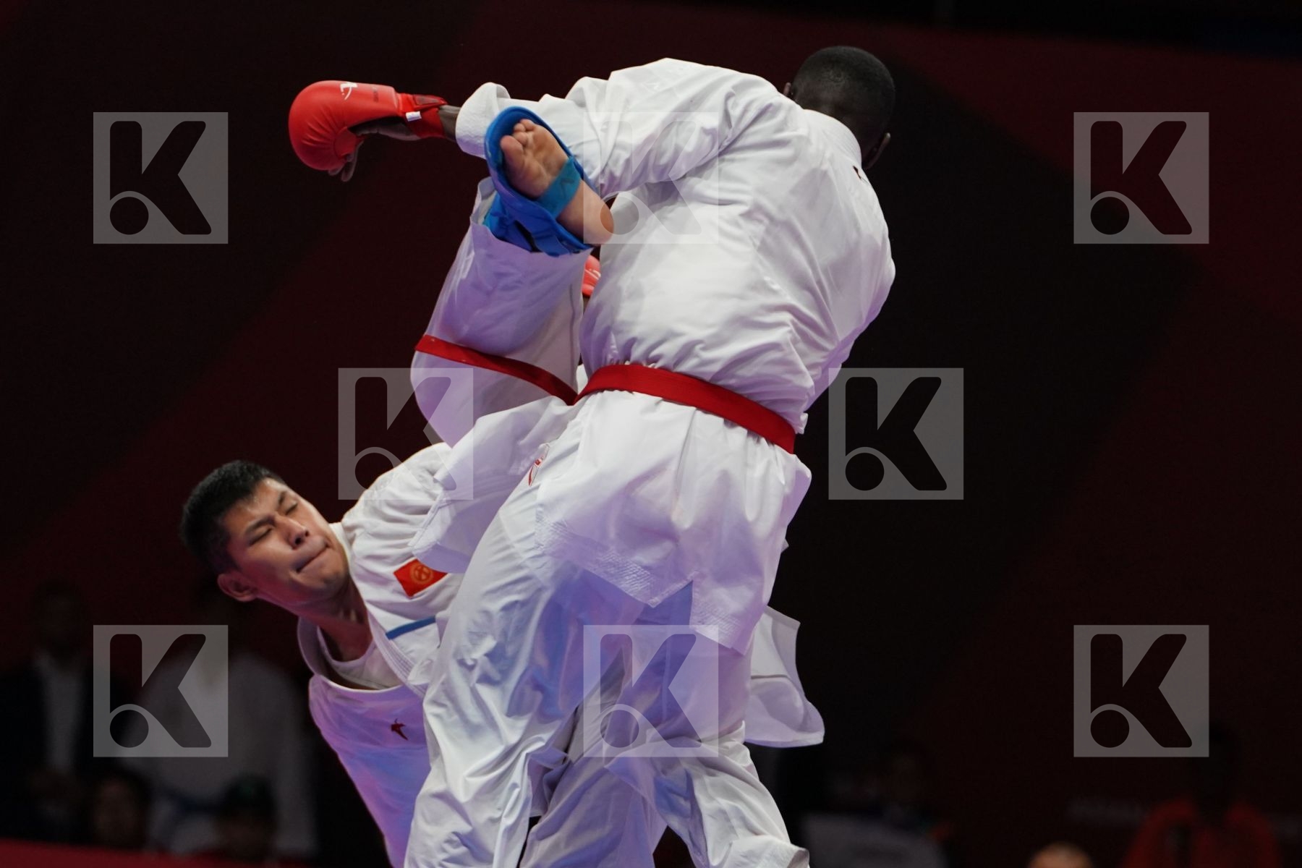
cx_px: 651
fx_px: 10849
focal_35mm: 300
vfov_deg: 4.6
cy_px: 434
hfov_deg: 6.9
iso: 2500
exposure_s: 1/1000
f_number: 4
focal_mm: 200
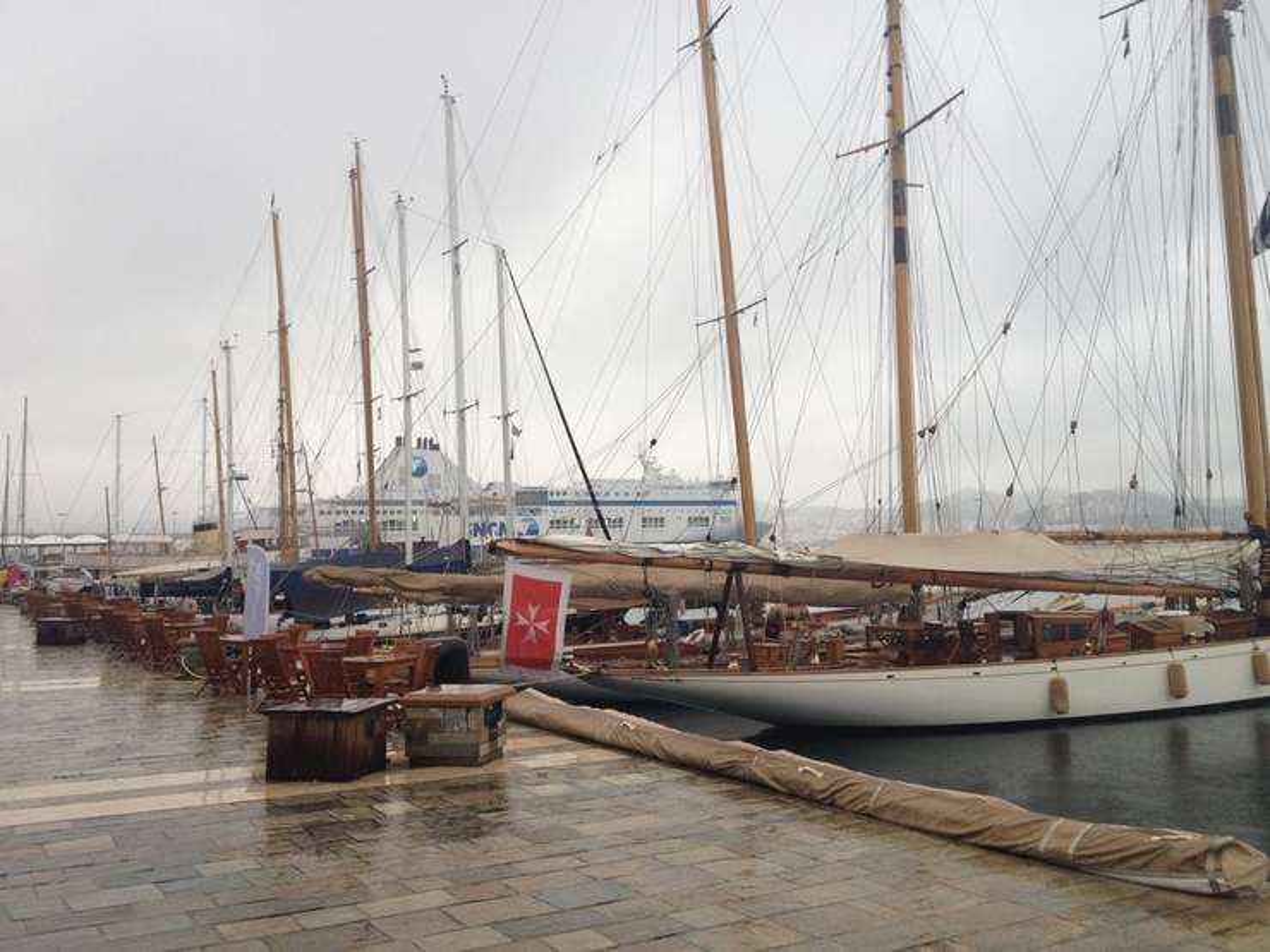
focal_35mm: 35
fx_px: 1284
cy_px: 476
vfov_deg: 40.7
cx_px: 635
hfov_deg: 52.6
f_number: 2.4
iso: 100
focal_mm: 4.28
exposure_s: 1/120
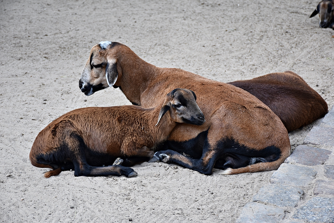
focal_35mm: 105
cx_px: 167
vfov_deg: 13.0
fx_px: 974
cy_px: 112
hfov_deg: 19.5
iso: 400
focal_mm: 70
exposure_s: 1/60
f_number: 5
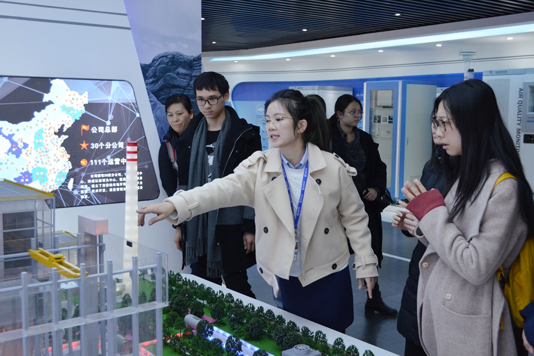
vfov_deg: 33.4
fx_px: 593
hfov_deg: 48.4
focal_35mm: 40
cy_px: 179
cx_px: 272
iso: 1600
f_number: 4.2
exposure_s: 1/400
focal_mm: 26
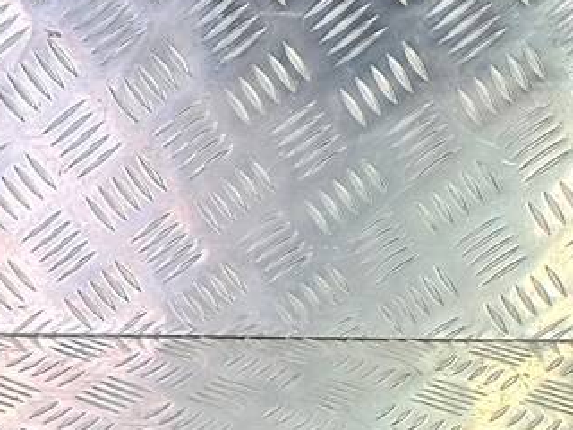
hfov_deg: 20.2
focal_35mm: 80
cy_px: 607
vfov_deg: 17.0
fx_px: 1324
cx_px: -340
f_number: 1.8
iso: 64
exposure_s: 1/50
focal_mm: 4.6
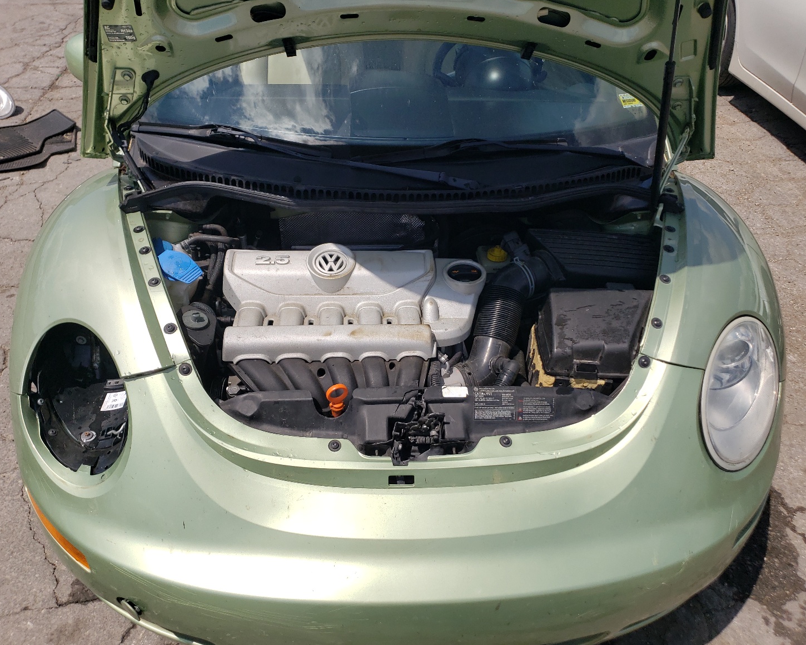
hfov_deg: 62.2
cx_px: 410
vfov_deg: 51.5
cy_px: 321
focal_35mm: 28
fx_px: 668
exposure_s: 1/10000
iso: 50
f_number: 1.5
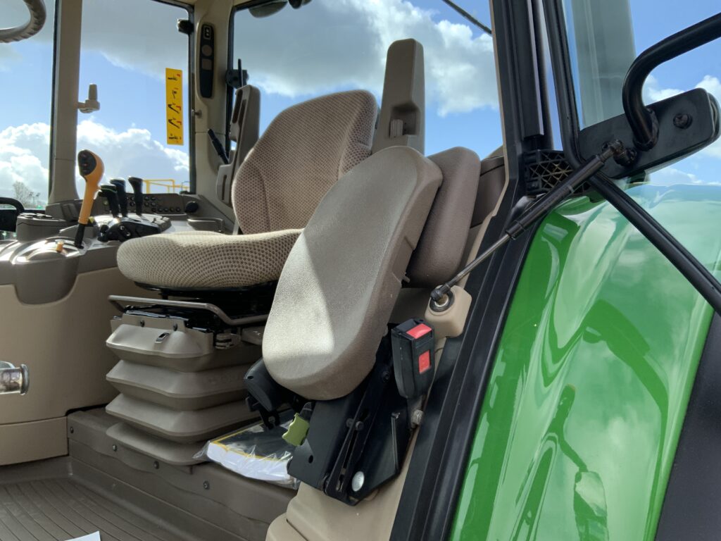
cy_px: 270
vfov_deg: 48.2
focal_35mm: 29
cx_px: 360
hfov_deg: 61.7
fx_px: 604
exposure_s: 1/482
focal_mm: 3
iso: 16
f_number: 1.8
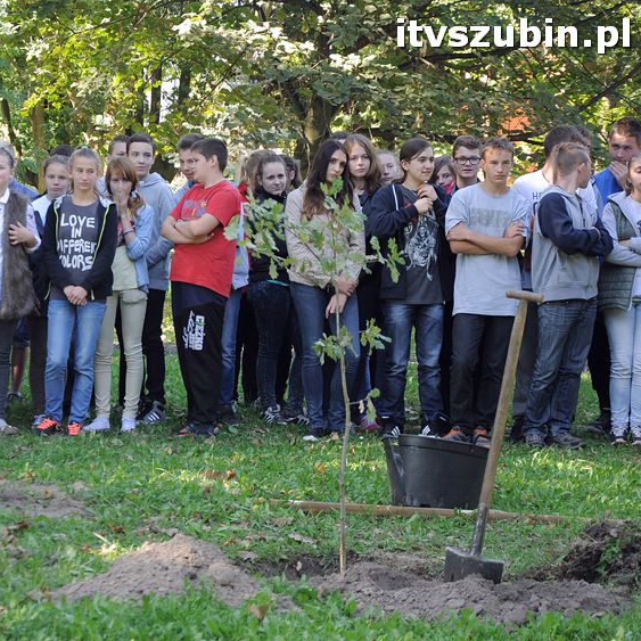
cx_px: 169
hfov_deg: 13.7
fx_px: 2661
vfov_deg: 13.7
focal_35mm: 127
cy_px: 320
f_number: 5.3
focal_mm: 66
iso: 400
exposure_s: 1/80
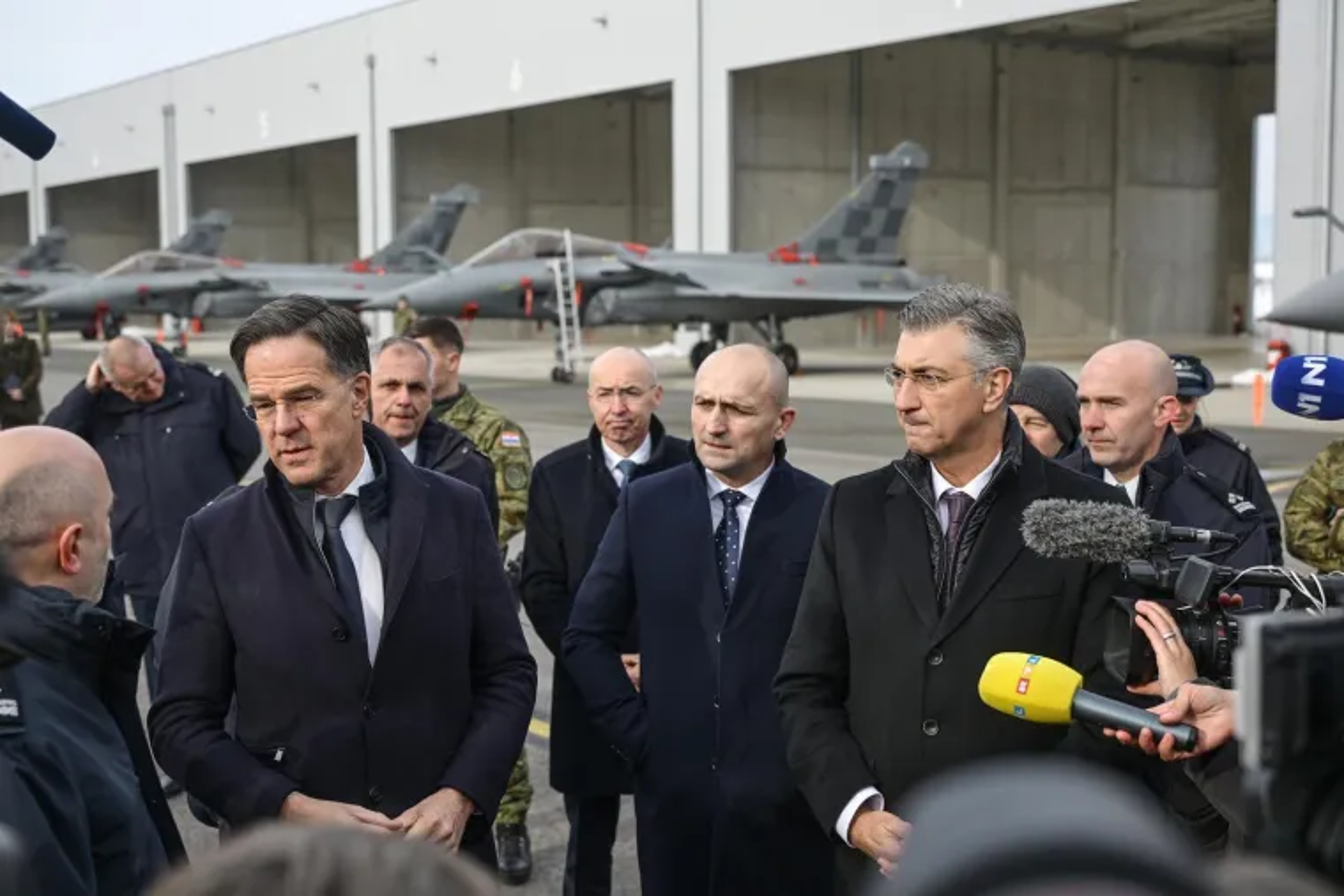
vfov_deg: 29.9
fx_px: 1680
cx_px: 672
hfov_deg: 43.6
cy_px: 448
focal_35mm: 45
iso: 200
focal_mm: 45
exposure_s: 1/1000
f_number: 4
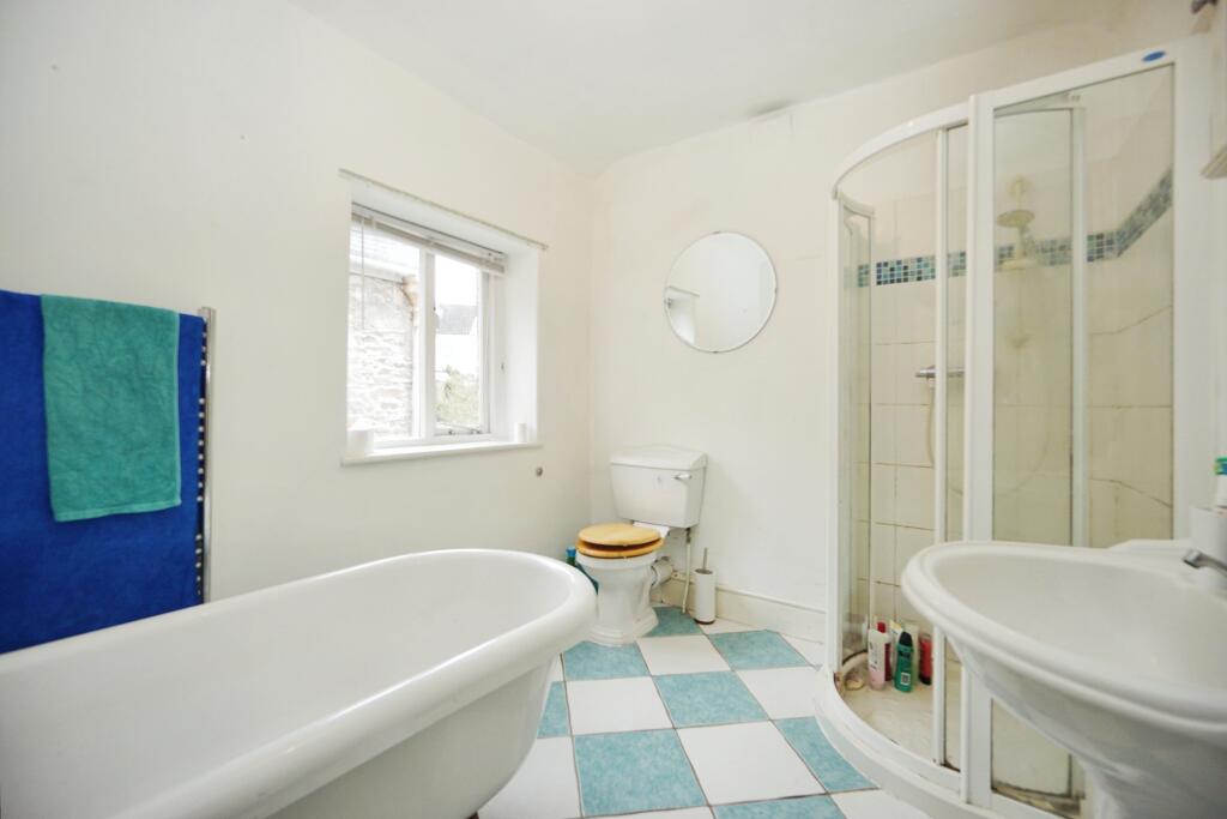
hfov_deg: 100.4
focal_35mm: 15
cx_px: 614
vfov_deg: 77.3
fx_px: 511
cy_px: 410
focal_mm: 10
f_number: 4
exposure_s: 1/100
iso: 250
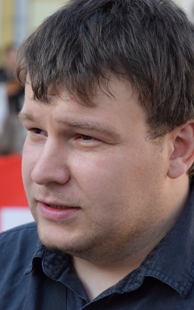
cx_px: 115
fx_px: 1656
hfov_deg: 6.7
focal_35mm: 196
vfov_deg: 10.7
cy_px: 155
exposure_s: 1/640
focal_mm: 85
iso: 800
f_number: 5.6
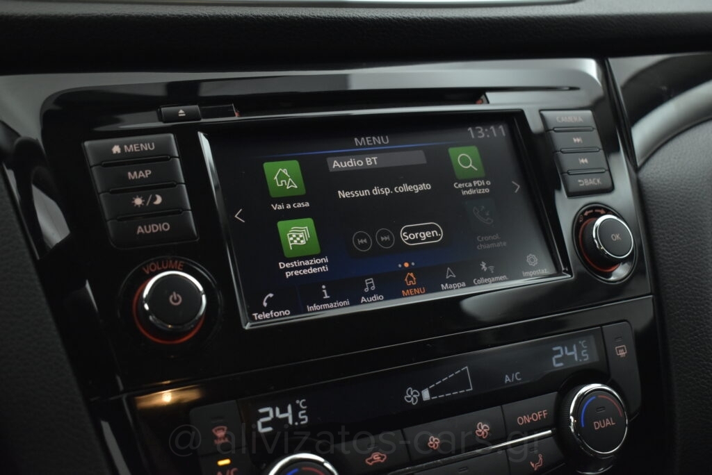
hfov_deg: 43.6
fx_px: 890
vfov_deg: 29.9
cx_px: 356
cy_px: 238
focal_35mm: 45
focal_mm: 30
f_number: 4.2
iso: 1600
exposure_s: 1/100
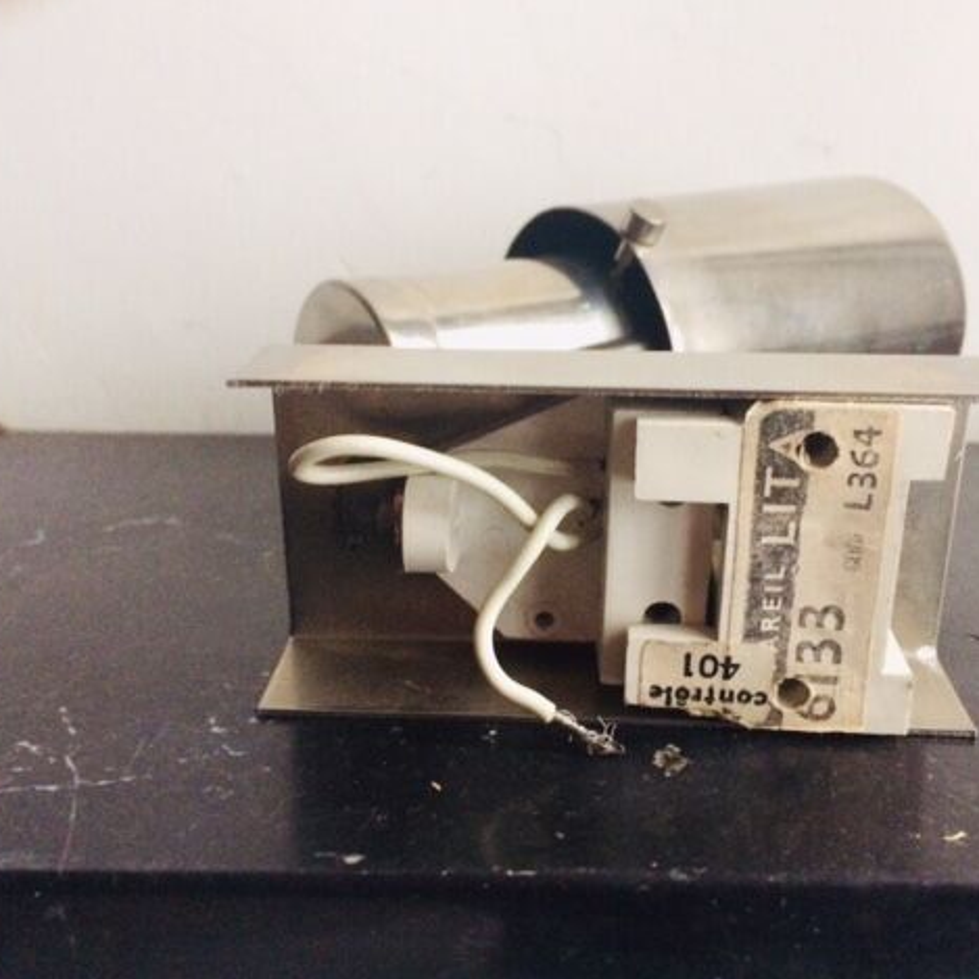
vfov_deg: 47.2
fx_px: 1120
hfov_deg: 47.2
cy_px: 480
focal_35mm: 35
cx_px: 536
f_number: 2.2
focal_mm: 4.15
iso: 320
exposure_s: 1/17
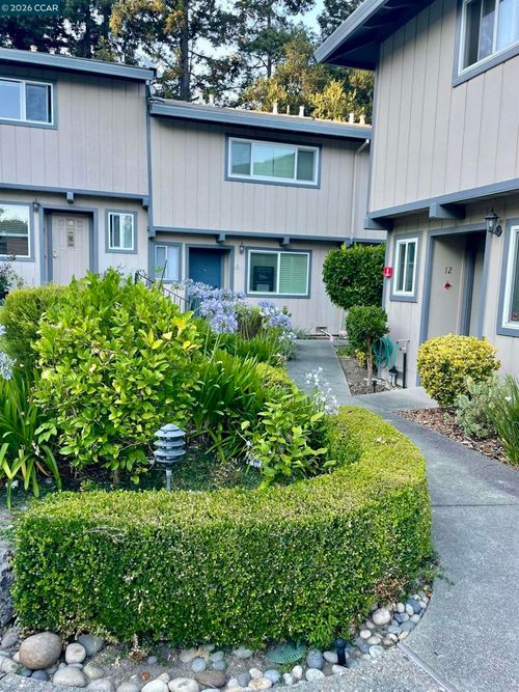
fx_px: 520
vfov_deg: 67.3
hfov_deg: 53.0
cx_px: 260
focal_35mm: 26
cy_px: 346
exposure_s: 1/121
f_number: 1.6
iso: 32
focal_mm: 4.2
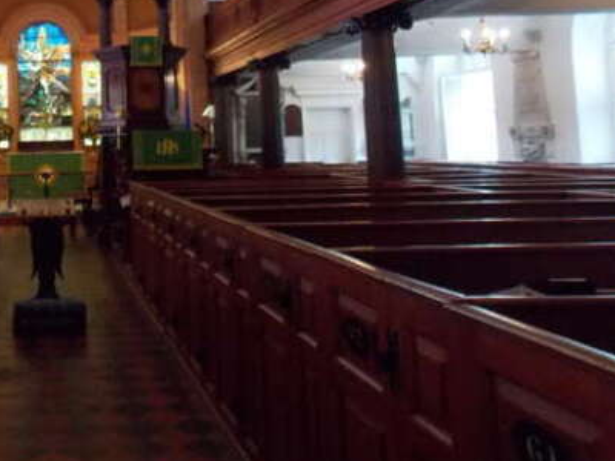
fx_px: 817
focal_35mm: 46
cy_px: 71
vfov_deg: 30.5
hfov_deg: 38.0
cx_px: 43
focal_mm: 4
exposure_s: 1/20
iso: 400
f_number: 3.1
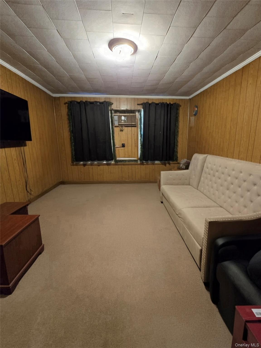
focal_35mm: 13
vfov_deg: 106.2
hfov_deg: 89.9
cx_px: 130
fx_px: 131
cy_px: 174
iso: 1250
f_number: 2.2
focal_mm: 2.2
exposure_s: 1/60.2
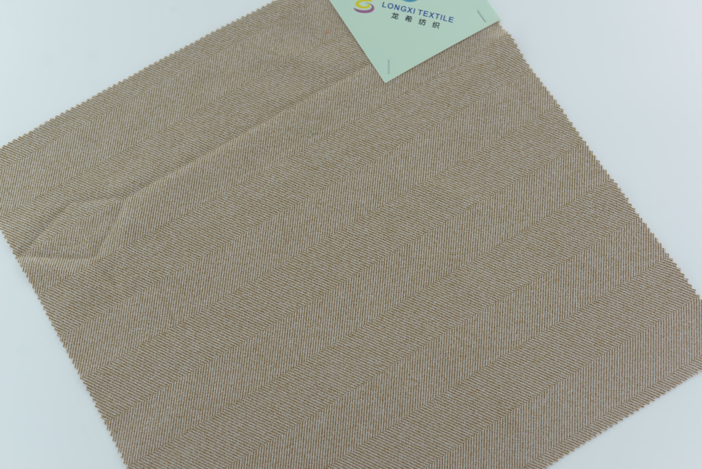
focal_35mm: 50
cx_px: 351
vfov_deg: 27.0
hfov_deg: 39.6
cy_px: 234
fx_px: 975
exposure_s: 1/200
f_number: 3.5
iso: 100
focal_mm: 50
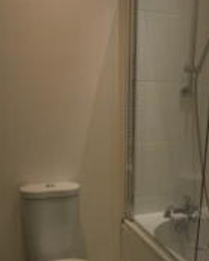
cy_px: 232
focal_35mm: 38
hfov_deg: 39.0
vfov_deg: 43.9
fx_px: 294
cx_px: 129
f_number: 3.5
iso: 400
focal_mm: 10
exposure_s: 1/60
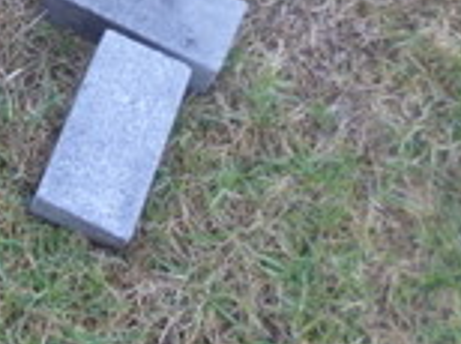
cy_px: -156
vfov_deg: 17.8
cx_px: -189
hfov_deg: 22.4
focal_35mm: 75
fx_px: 997
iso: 100
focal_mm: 4.3
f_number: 2.5
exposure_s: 1/60
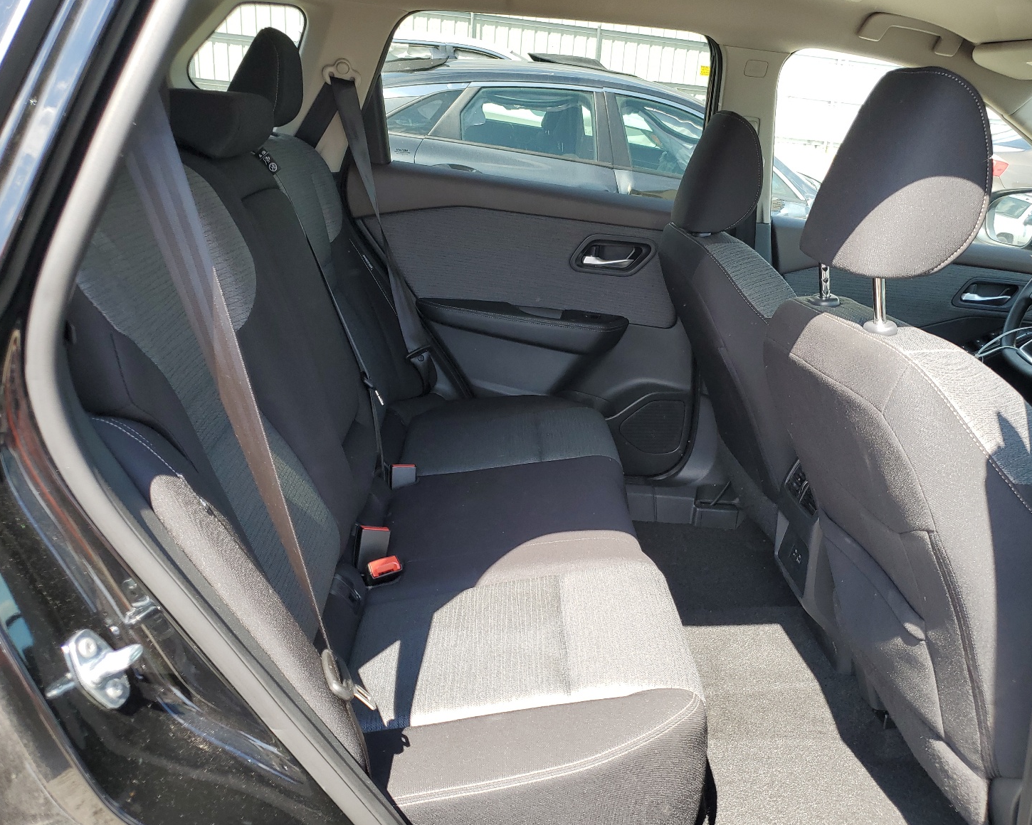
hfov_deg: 62.1
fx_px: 855
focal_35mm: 28
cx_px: 560
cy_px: 423
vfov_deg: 51.5
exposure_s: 1/303
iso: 50
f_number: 1.5
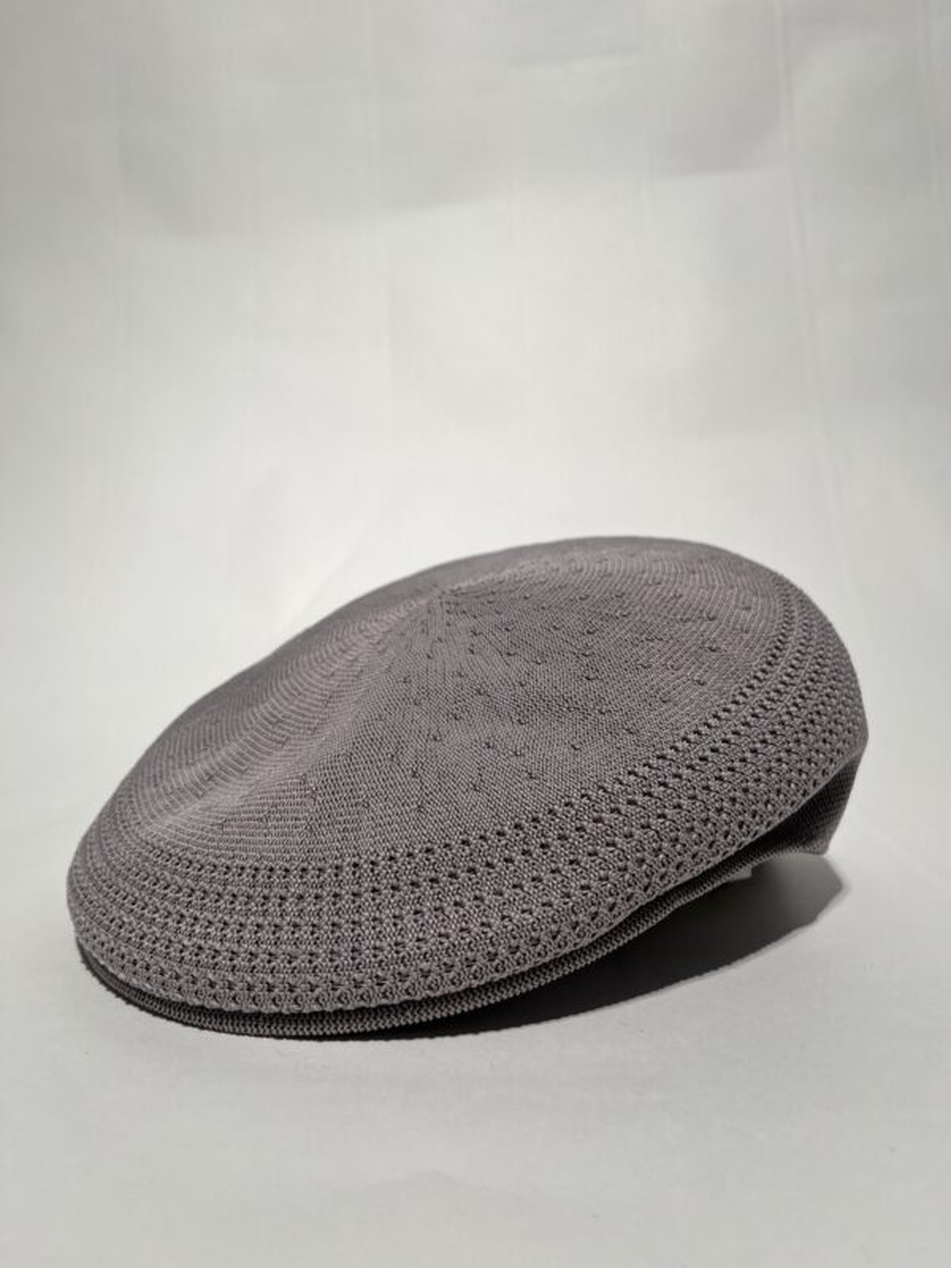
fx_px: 952
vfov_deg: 67.3
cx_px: 476
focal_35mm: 26
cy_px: 634
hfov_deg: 53.1
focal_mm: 5.1
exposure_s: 1/419
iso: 50
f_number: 1.6
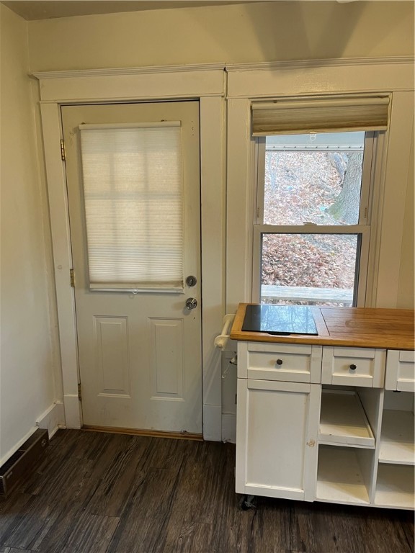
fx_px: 416
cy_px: 276
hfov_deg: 53.1
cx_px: 208
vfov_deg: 67.3
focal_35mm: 26
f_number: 1.6
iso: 80
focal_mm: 5.1
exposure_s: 1/60
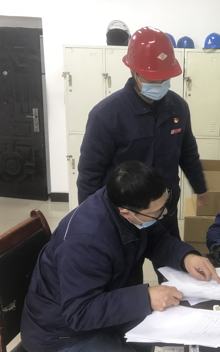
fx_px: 384
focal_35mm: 40
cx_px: 192
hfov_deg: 30.7
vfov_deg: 49.3
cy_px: 176
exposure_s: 1/20
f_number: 1.8
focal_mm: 3.99
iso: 32
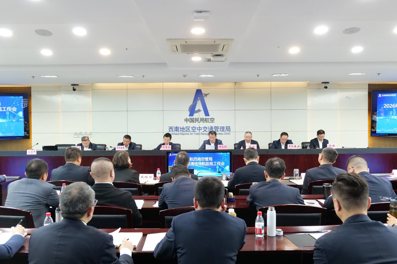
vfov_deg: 42.3
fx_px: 342
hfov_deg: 60.3
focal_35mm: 31
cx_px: 198
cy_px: 132
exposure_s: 1/60
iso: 4000
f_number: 5.6
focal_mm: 31
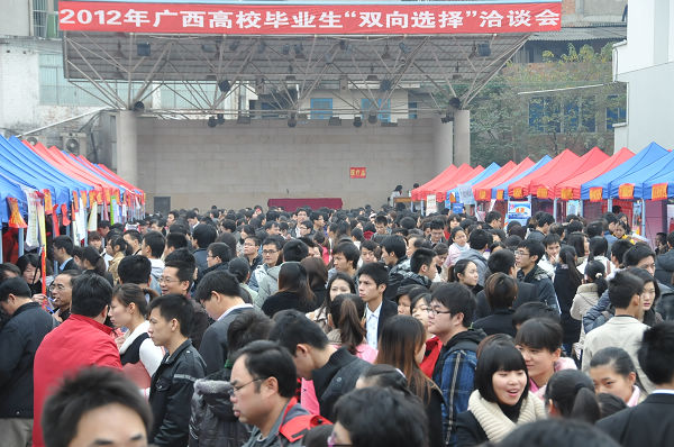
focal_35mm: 105
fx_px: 1963
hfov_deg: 19.5
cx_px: 337
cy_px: 224
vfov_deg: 13.0
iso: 800
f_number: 7.1
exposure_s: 1/200
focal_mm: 70
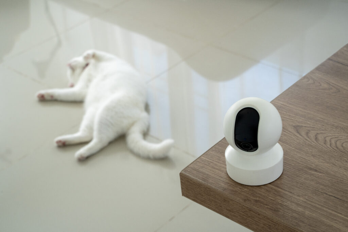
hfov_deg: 27.0
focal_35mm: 75
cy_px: 116
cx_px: 174
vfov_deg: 18.2
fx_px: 725
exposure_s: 1/25
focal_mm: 75
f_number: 13
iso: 800
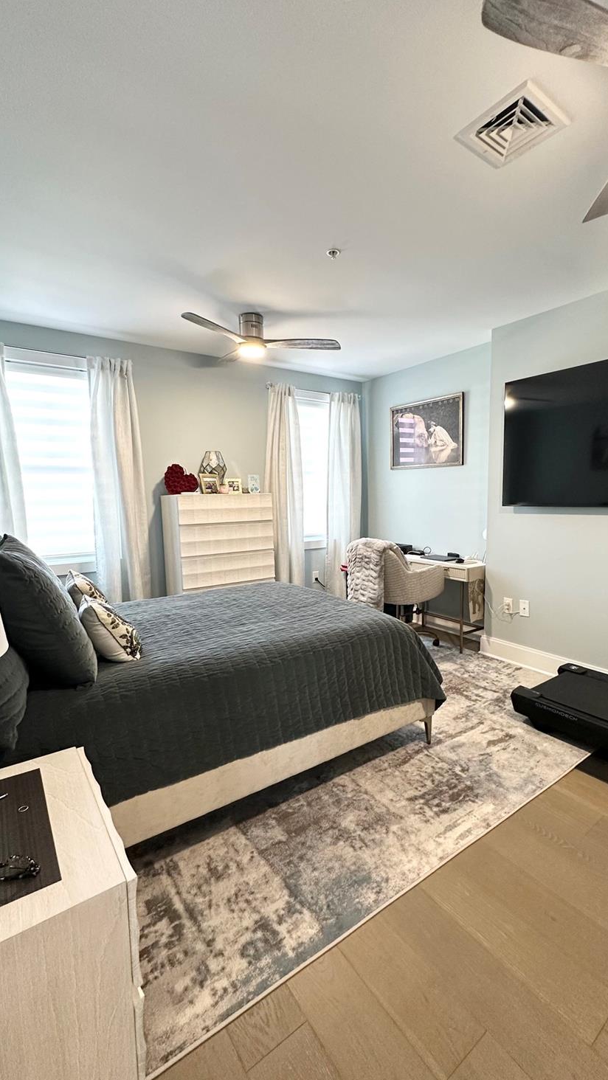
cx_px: 342
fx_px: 458
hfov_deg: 66.9
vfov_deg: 99.4
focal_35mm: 16
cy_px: 542
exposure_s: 1/60
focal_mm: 2.22
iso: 200
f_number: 2.2
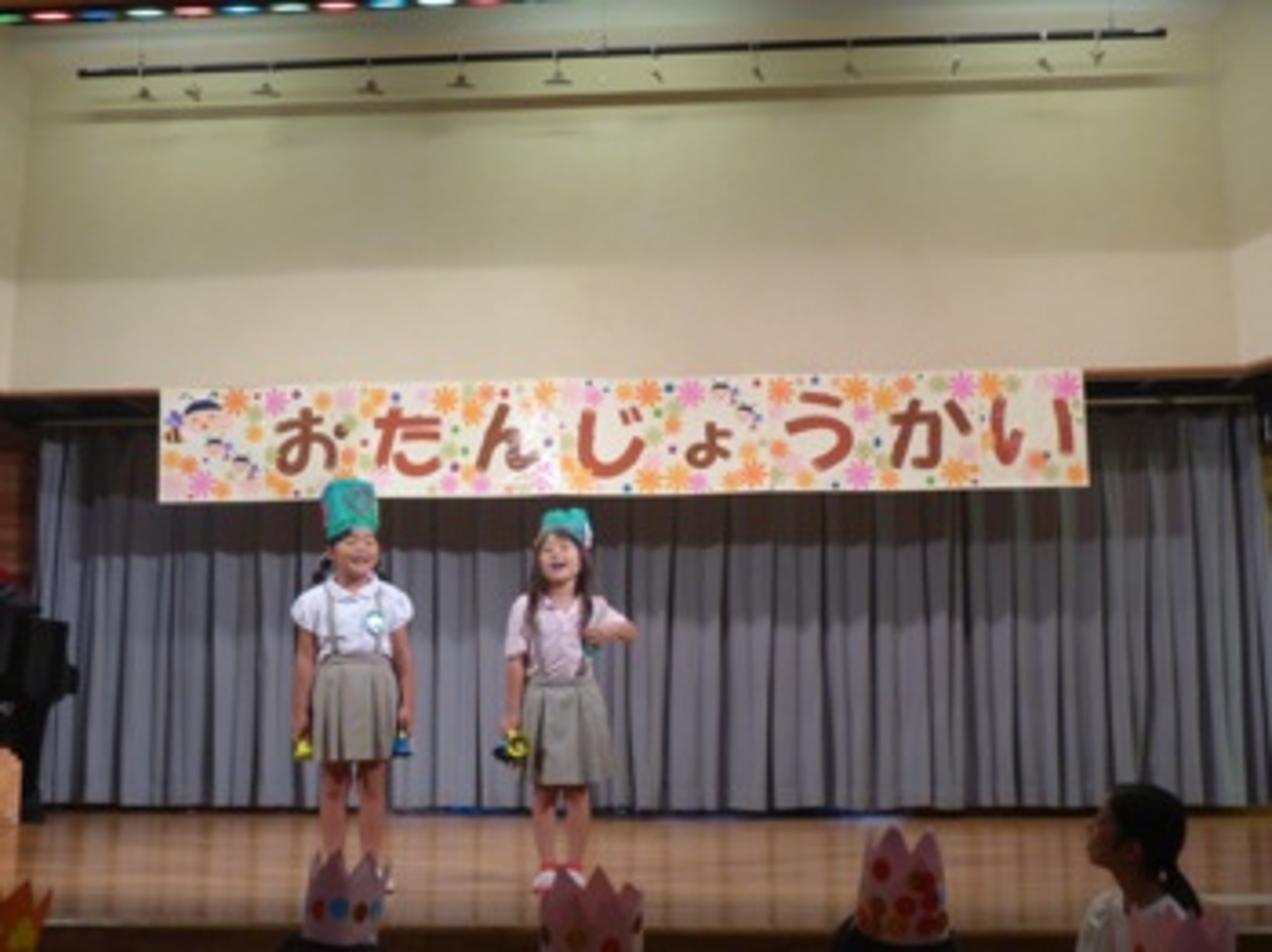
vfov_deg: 35.1
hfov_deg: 45.8
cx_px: 636
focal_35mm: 41
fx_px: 1506
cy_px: 476
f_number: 4.2
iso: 400
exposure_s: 1/30
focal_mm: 7.4
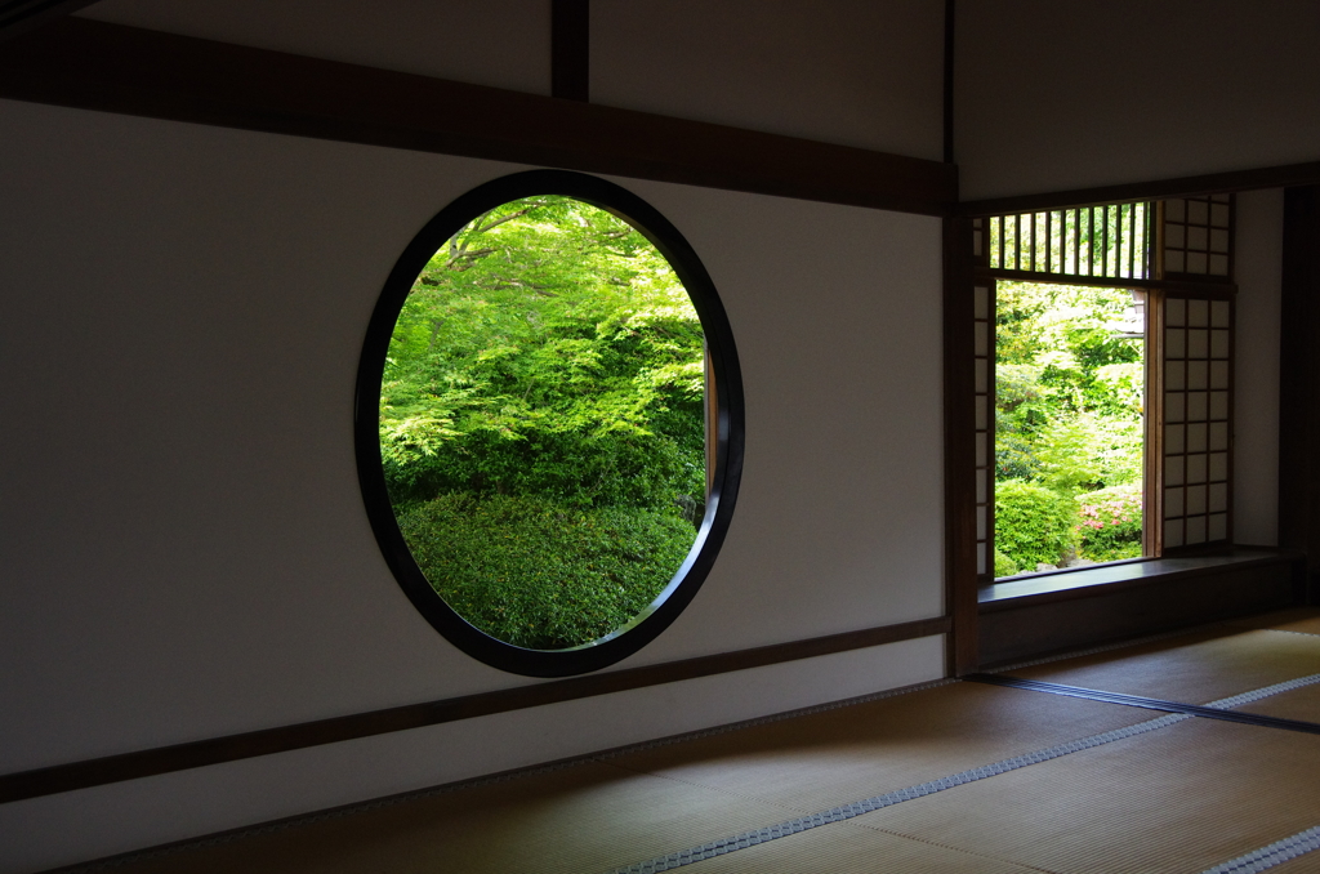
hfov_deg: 46.5
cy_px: 437
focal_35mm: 42
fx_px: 1537
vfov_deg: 31.7
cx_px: 660
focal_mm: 28
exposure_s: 1/125
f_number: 6.3
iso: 1600
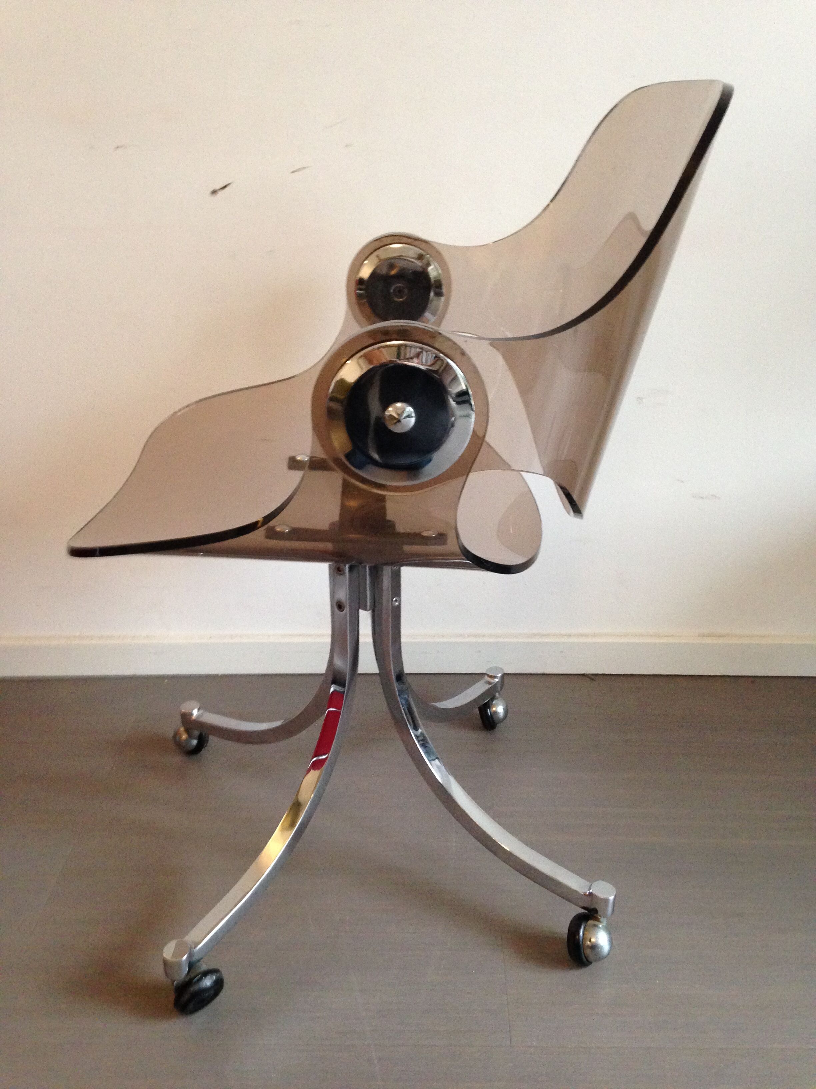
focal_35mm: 33
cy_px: 544
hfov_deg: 42.9
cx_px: 408
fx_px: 1037
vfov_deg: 55.4
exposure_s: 1/20
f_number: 2.4
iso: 320
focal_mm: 4.12
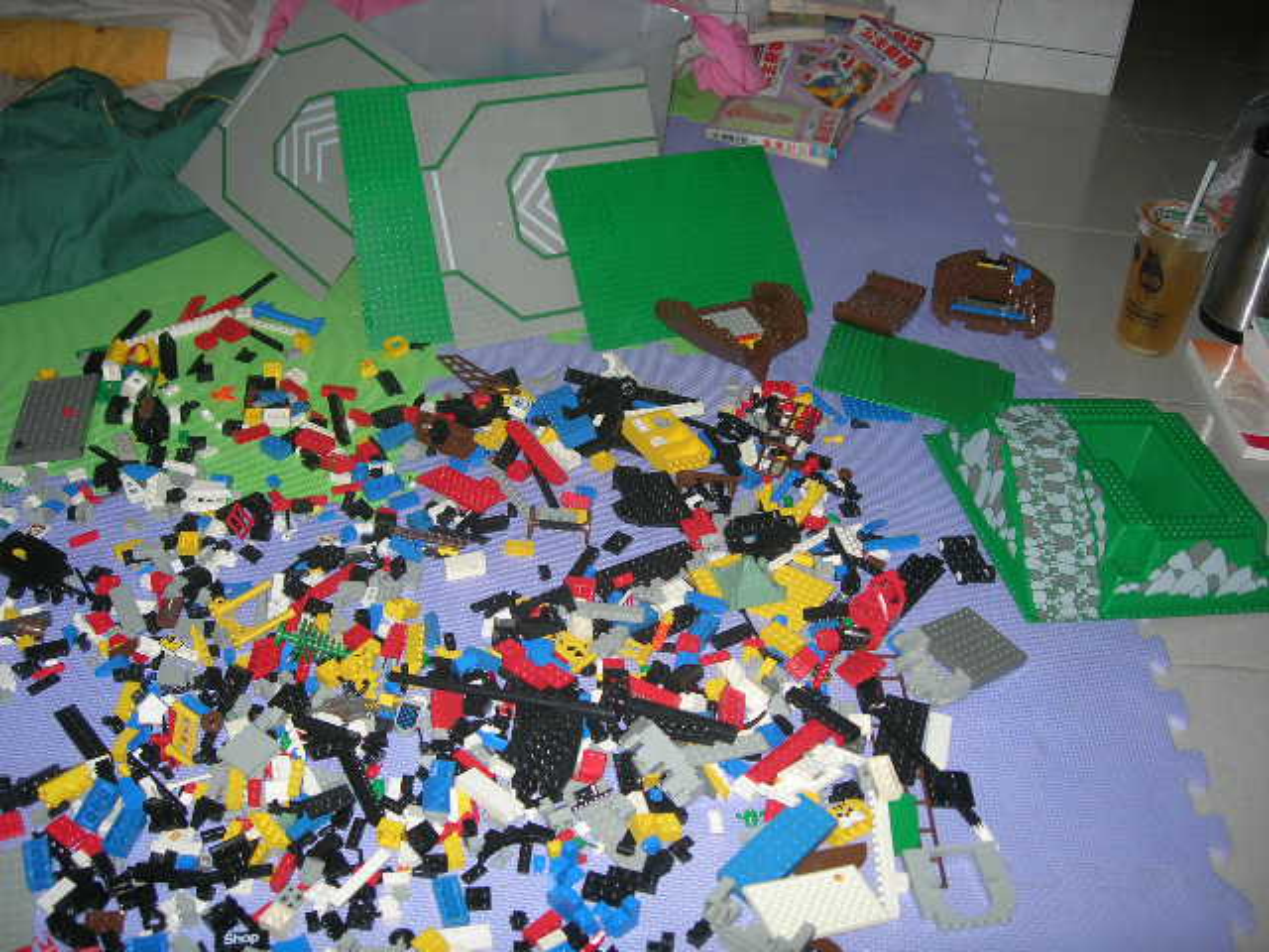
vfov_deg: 37.7
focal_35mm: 38
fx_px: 1393
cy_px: 476
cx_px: 634
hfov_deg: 49.0
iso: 64
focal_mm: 7.8
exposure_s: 1/60.1
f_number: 2.8
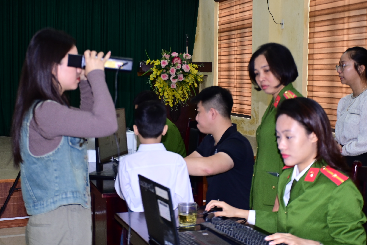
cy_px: 122
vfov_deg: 23.8
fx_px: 581
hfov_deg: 35.1
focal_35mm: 57
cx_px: 184
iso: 800
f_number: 4.2
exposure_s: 1/200
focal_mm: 38
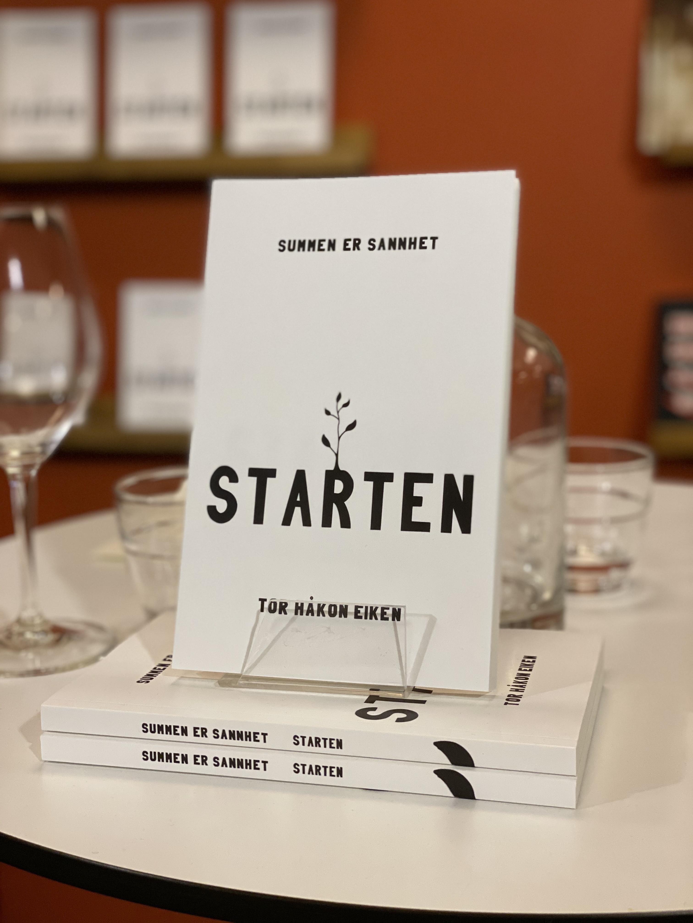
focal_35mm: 52
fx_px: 1388
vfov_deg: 36.8
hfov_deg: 28.0
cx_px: 346
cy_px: 462
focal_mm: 6
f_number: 2
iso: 200
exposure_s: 1/100
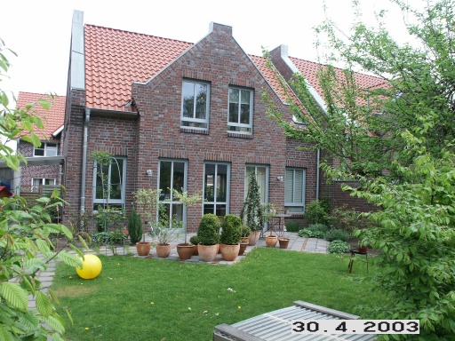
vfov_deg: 49.7
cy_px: 170
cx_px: 228
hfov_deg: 63.4
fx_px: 368
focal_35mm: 28
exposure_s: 1/180
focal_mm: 7.21
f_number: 5.6
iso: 100
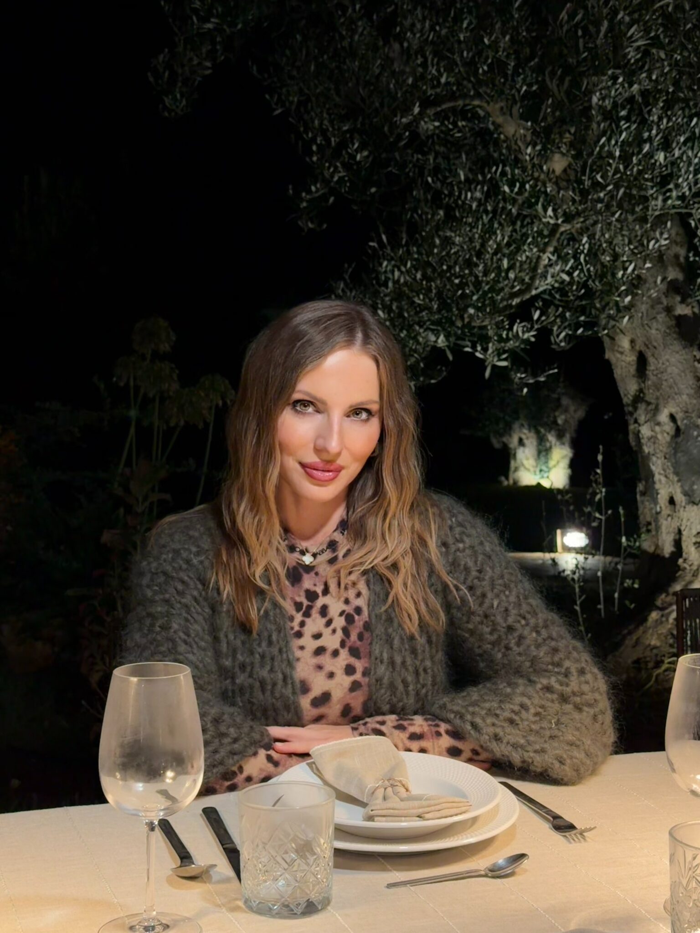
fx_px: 1294
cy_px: 466
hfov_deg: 30.3
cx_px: 350
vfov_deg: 39.7
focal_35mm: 48
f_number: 1.78
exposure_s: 1/40
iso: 320
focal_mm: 6.76
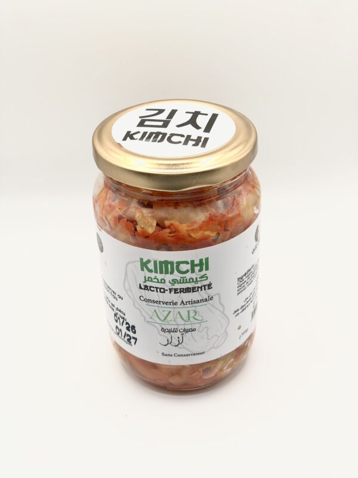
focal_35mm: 52
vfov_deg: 36.8
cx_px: 179
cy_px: 239
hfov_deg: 28.0
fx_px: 717
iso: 20
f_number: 2.4
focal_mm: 6
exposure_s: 1/120
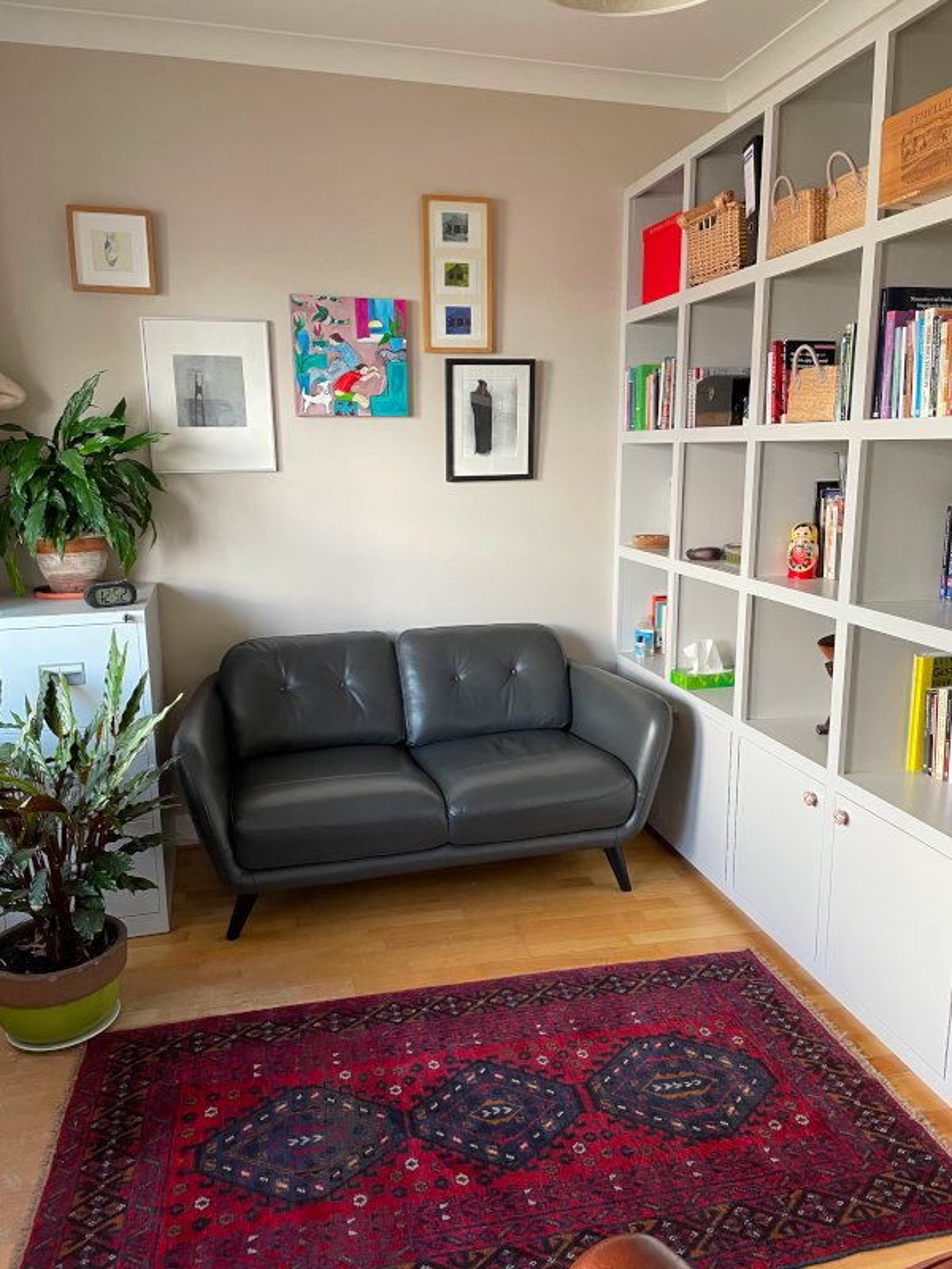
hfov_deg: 53.1
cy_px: 634
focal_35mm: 26
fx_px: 953
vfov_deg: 67.3
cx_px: 476
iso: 125
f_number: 1.6
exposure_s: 1/84
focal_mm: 4.2
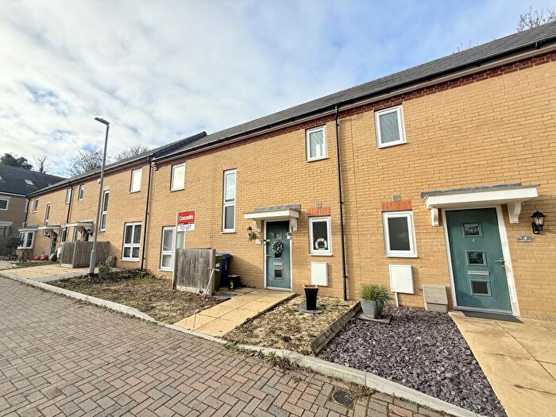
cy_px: 208
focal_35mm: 14
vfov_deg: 85.7
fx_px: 225
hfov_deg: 102.1
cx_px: 278
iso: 50
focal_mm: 2.22
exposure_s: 1/1017
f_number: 2.2
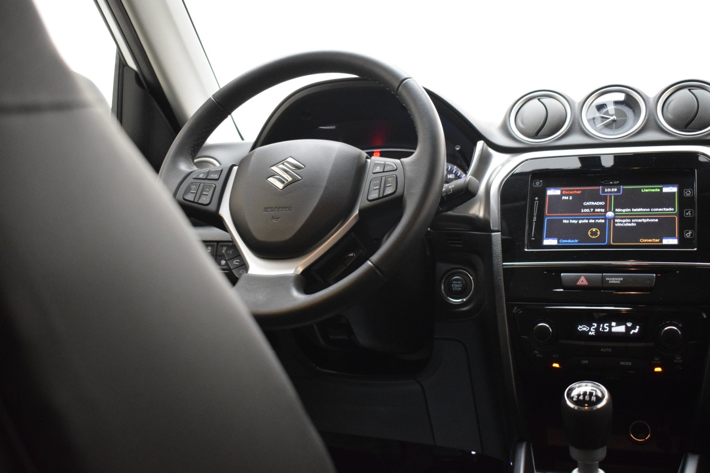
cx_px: 355
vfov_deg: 31.9
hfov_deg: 46.4
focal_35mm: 42
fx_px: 828
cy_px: 236
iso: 3600
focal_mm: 28
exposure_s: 1/60
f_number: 4.2
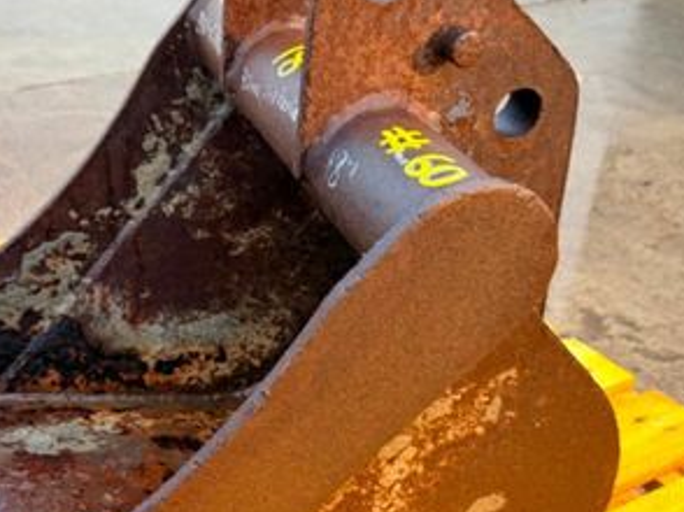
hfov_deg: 37.9
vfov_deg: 29.4
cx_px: 170
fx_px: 967
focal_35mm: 49
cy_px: 356
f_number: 1.78
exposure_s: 1/50
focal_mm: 6.76
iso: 400
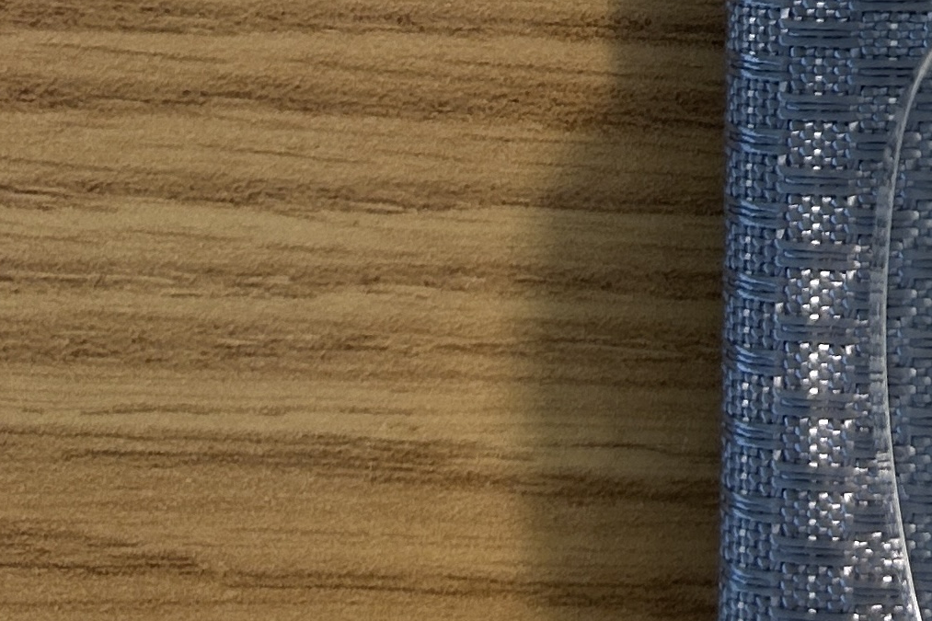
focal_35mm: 97
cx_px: 1214
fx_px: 2511
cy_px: -482
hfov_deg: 19.4
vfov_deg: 12.8
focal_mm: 5.7
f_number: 1.5
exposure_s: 1/120
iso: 64
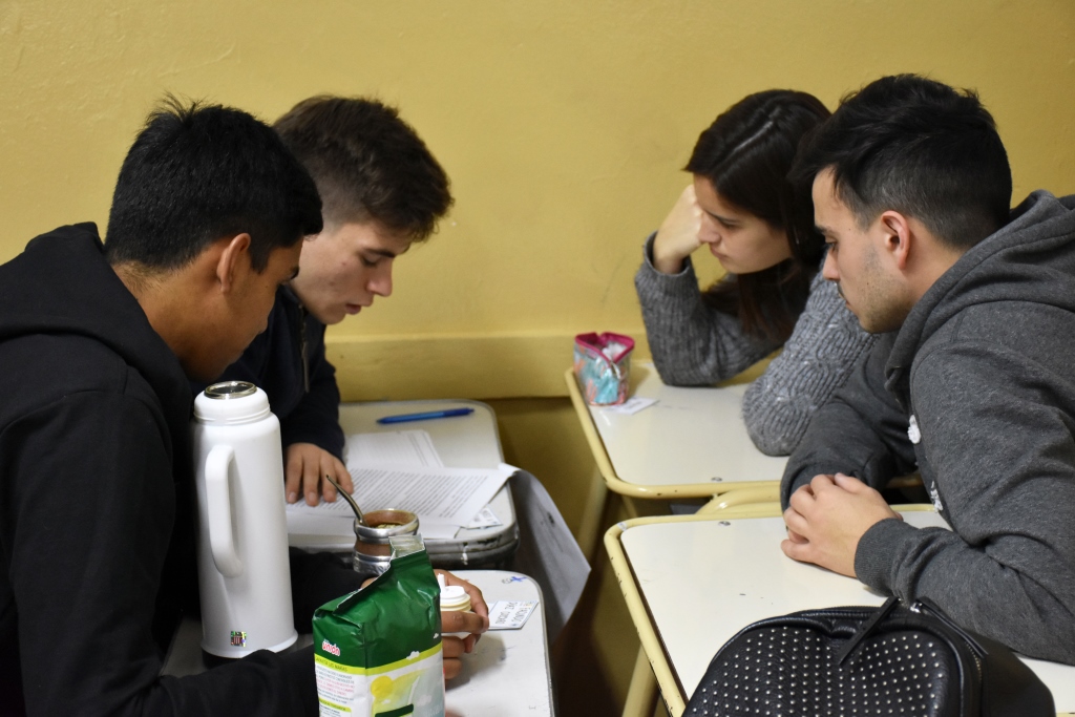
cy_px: 358
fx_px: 1881
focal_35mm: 63
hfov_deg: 31.9
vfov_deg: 21.6
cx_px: 538
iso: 1800
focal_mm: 42
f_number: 4.5
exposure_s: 1/60
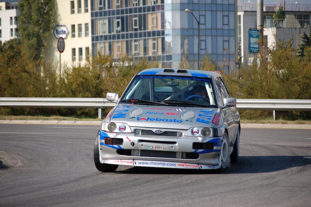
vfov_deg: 7.6
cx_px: 156
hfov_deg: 11.4
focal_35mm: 180
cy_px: 104
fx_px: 1554
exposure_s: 1/1000
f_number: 4.8
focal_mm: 120
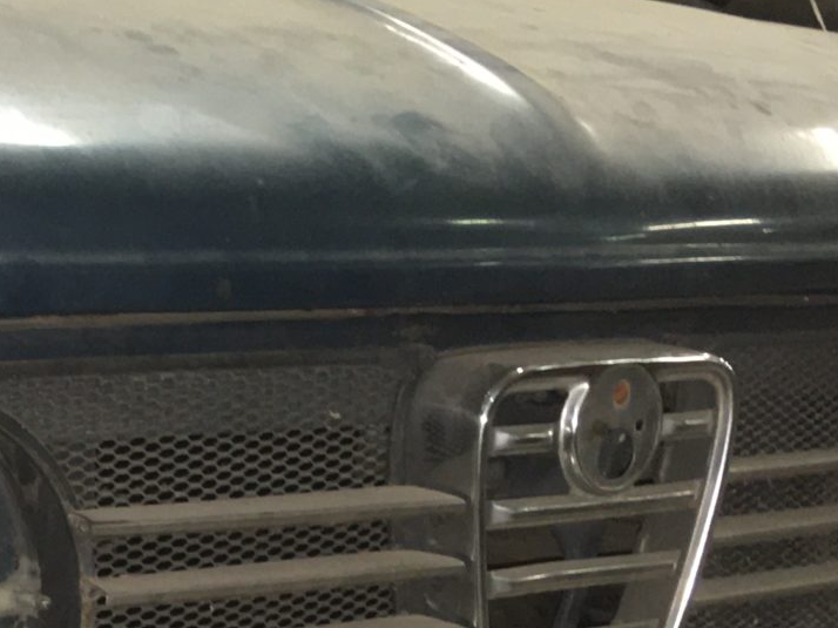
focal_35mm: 104
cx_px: -18
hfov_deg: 18.4
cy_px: 816
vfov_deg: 13.7
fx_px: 2517
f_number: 2.2
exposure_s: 1/17
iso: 80
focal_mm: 4.15
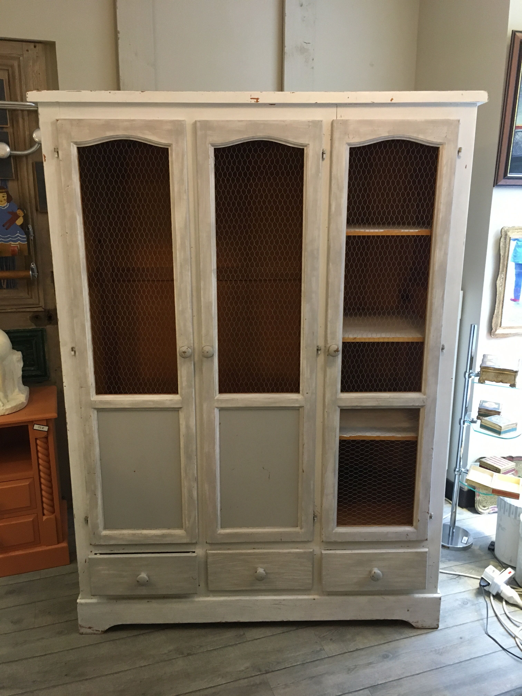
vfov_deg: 61.7
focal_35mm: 29
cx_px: 261
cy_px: 348
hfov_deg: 48.2
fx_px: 583
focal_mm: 4.15
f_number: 2.2
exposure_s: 1/25
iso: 200
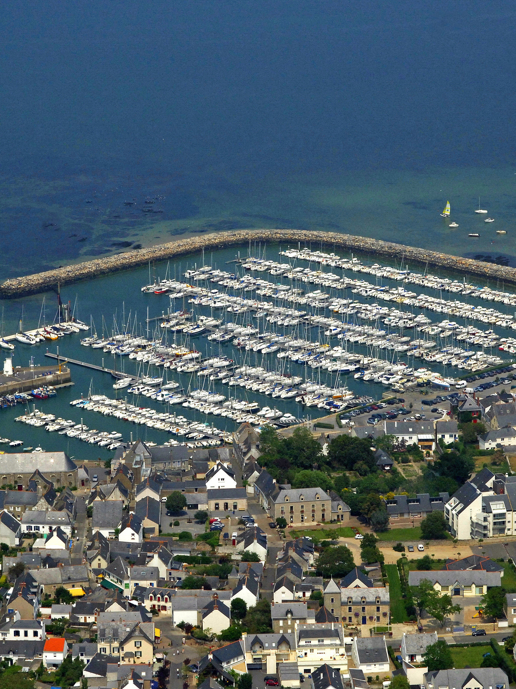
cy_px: 345
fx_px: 2862
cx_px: 229
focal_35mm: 144
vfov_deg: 13.7
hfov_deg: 10.3
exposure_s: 1/1000
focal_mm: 66
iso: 400
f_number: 13
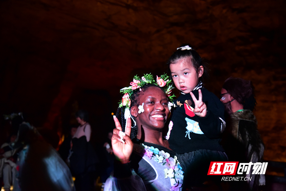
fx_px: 397
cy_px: 96
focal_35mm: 50
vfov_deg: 27.0
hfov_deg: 39.6
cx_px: 143
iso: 3600
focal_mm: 50
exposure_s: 1/125
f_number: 4
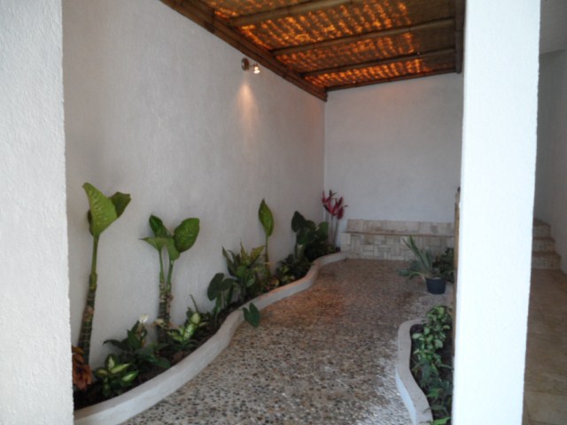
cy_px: 212
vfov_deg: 51.4
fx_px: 442
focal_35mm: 27
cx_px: 284
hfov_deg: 65.3
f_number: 3.5
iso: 100
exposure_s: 1/45
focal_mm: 4.9
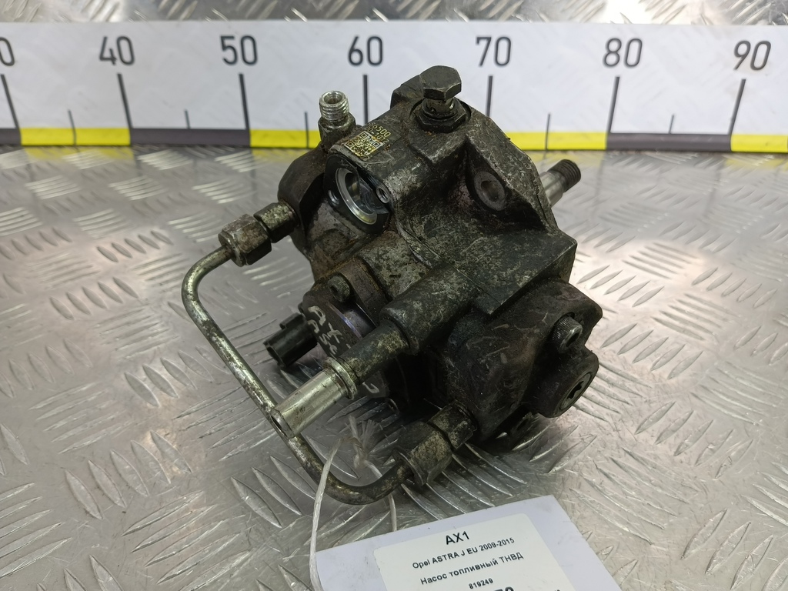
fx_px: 615
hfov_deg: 65.3
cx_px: 394
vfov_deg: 51.4
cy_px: 296
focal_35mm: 27
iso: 90
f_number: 1.6
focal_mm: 4.11
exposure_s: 1/50
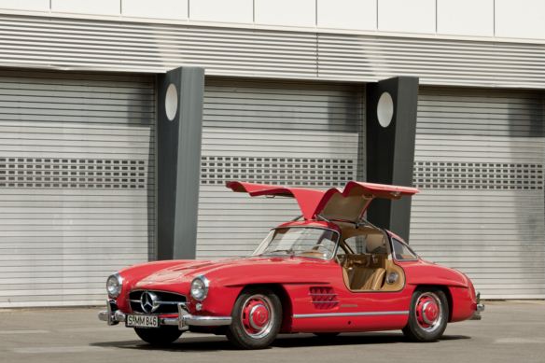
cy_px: 182
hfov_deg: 19.8
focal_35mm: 103
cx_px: 274
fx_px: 1559
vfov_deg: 13.3
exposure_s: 1/80
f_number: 16
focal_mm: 102
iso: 100
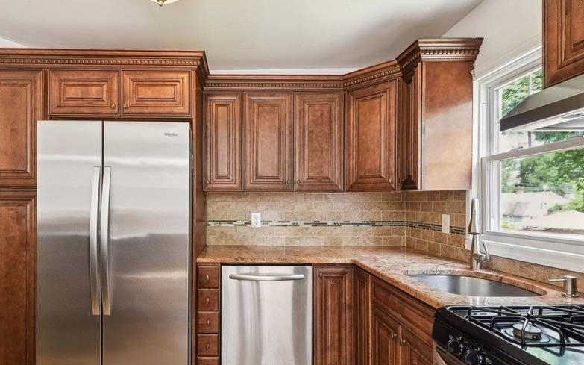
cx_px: 245
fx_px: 318
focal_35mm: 20
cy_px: 200
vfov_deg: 59.5
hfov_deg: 84.4
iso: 400
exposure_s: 1/13
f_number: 7.1
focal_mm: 15
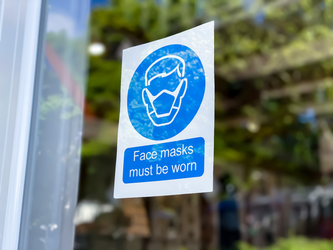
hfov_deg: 36.8
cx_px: 166
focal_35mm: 52
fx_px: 500
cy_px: 125
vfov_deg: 28.0
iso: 20
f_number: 2
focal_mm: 6
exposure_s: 1/190
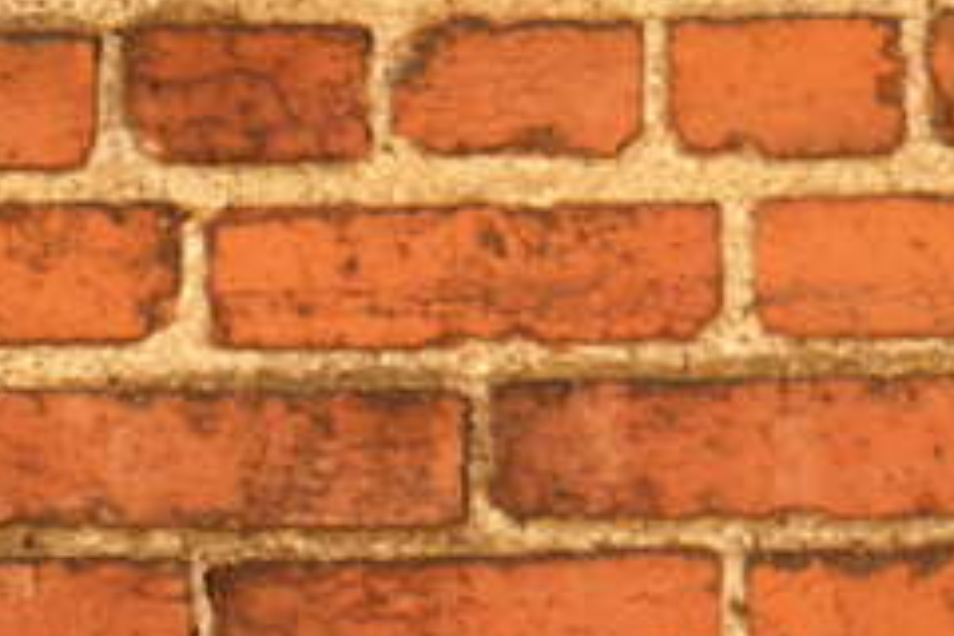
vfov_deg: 1.9
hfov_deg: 2.8
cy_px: 640
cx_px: 616
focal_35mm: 743
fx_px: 19688
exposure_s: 1/80
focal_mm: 38.2
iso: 125
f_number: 5.6
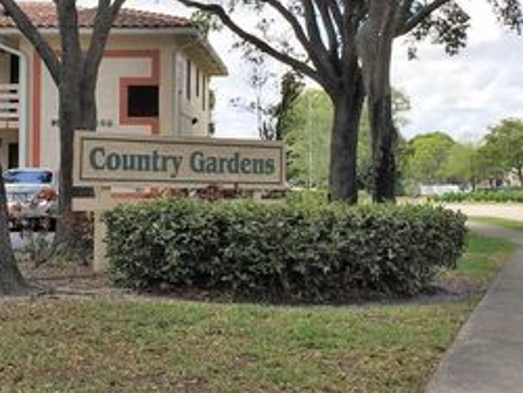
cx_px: 123
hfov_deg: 32.5
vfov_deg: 24.3
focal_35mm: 58
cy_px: 18
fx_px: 877
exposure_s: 1/775
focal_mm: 4.15
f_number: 2.2
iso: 32
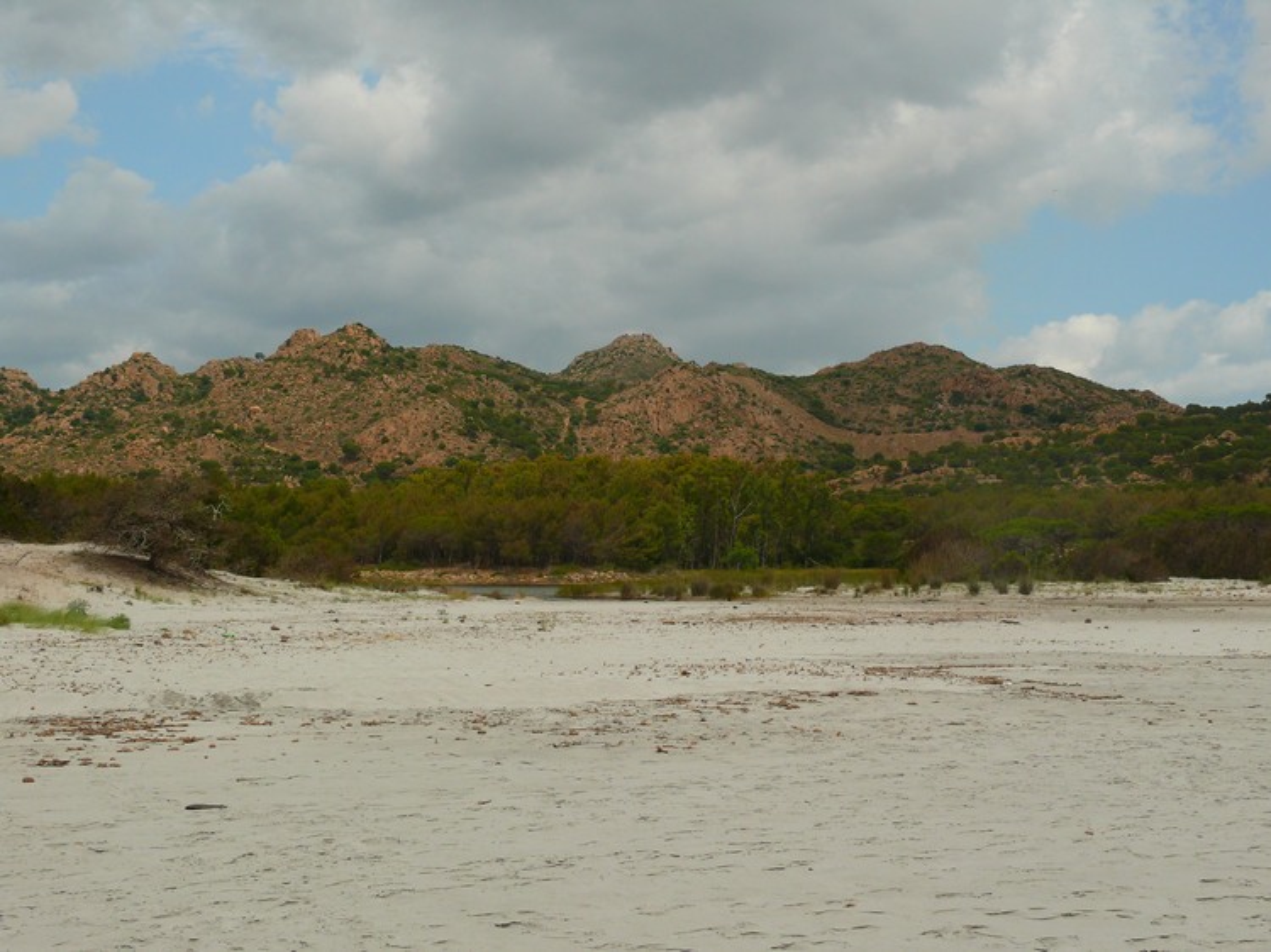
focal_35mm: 58
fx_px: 2129
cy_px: 476
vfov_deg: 25.2
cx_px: 636
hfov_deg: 33.2
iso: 100
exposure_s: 1/250
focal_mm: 12.2
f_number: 5.6
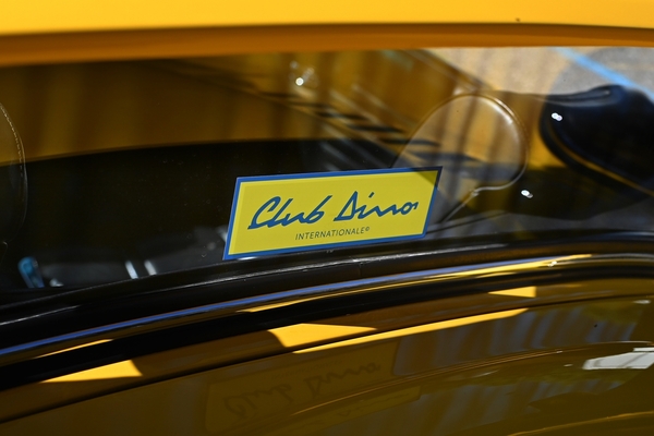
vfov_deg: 26.0
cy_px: 218
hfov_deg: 38.2
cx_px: 327
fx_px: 945
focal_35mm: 52
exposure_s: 1/250
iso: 200
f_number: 5.6
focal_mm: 35
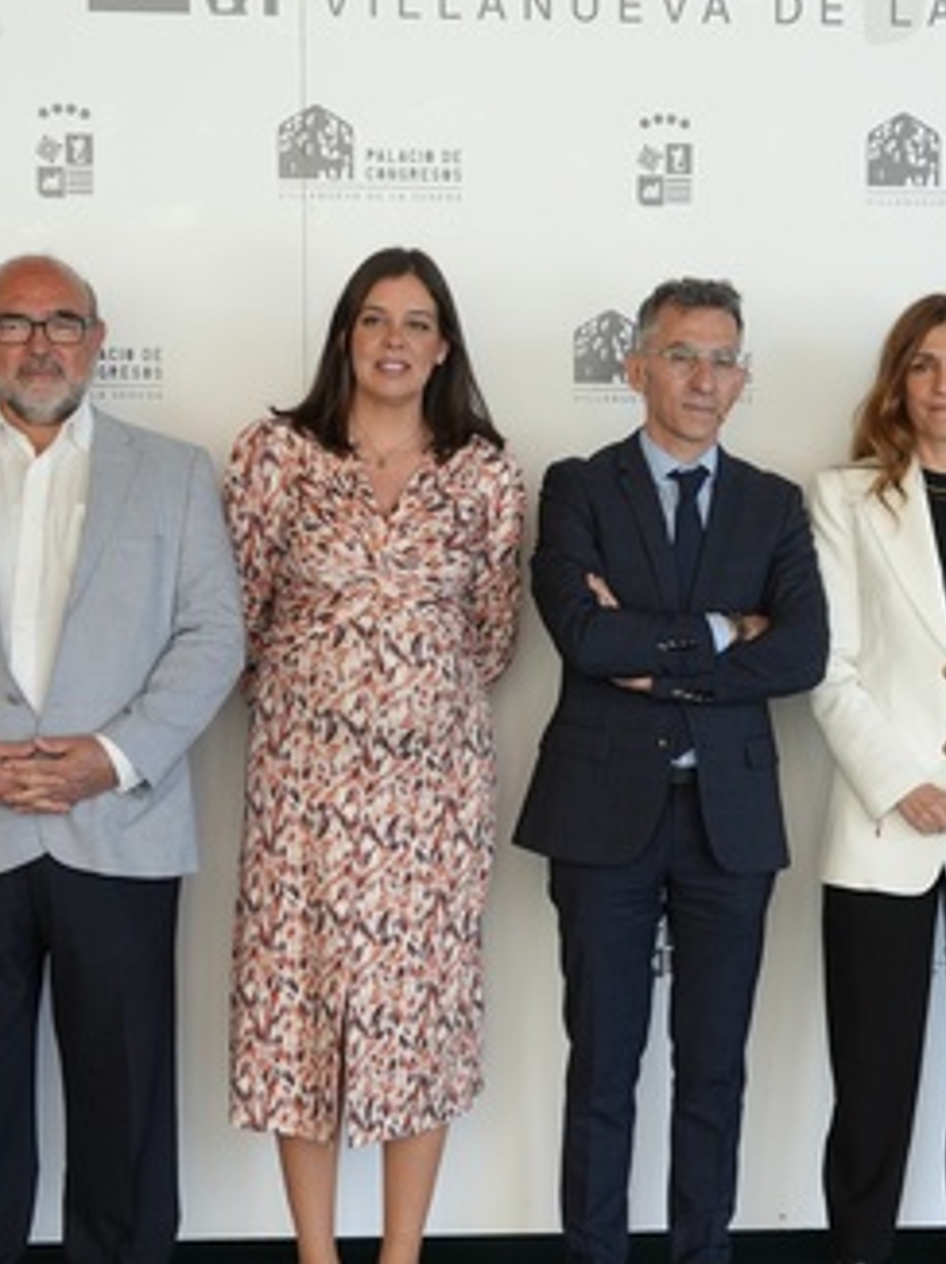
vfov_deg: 23.0
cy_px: 793
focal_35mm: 85
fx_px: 3101
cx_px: 620
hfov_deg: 17.3
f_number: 4
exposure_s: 1/160
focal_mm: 36
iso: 320
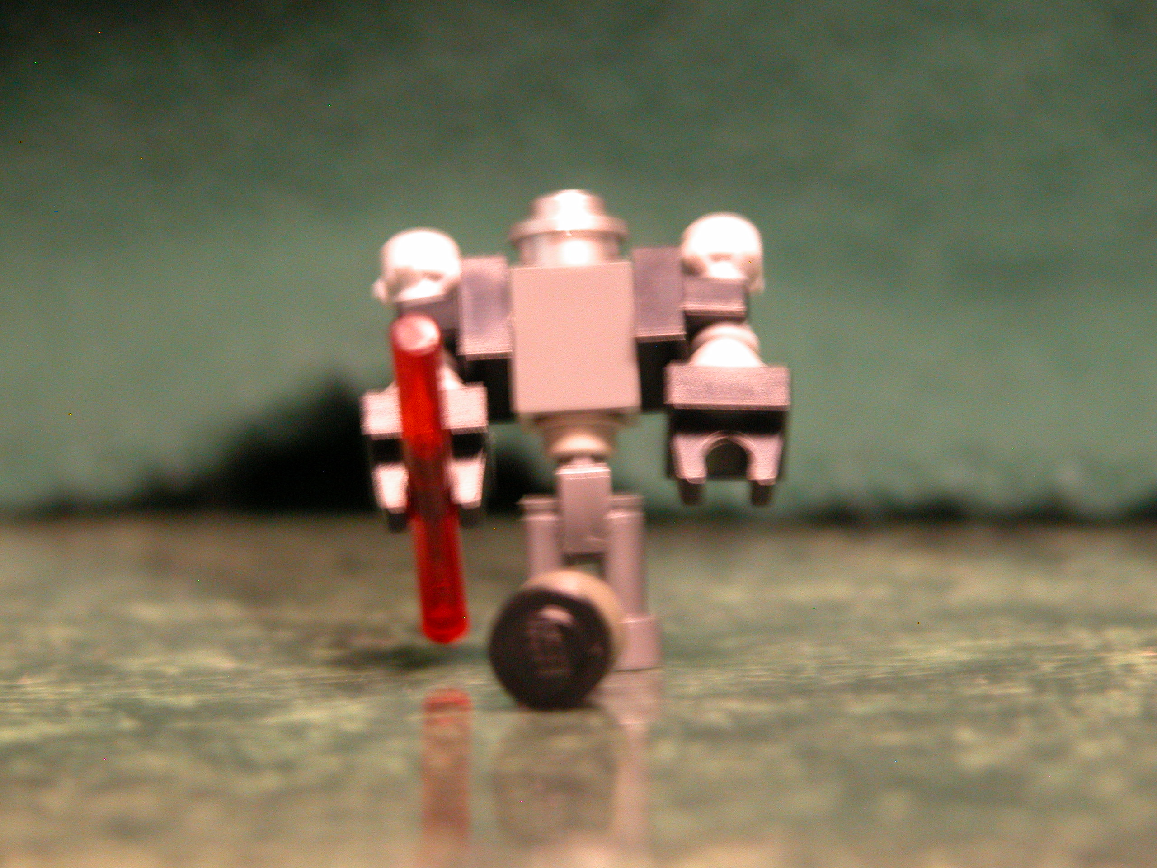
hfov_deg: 7.1
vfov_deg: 5.3
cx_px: 578
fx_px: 9359
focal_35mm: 280
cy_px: 434
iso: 400
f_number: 5.3
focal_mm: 71.2
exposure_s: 1/2.6
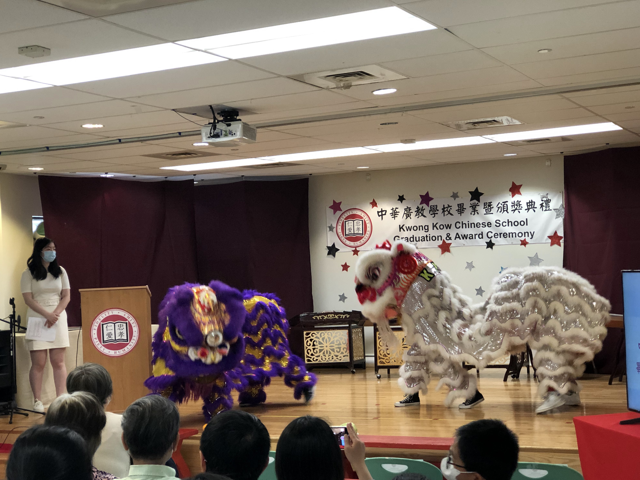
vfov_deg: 25.2
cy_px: 241
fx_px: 1072
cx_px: 317
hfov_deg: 33.2
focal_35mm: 58
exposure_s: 1/30
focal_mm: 6.6
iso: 200
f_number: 2.8
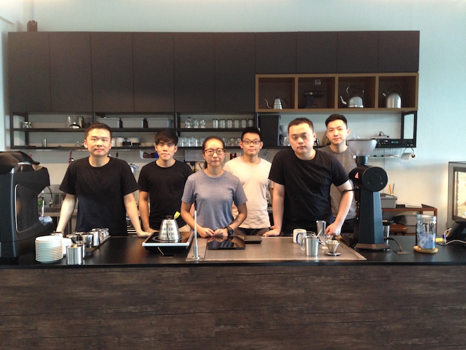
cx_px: 233
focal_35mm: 33
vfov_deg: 42.9
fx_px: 444
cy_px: 175
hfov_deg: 55.4
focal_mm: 4.12
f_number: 2.4
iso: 160
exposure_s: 1/20
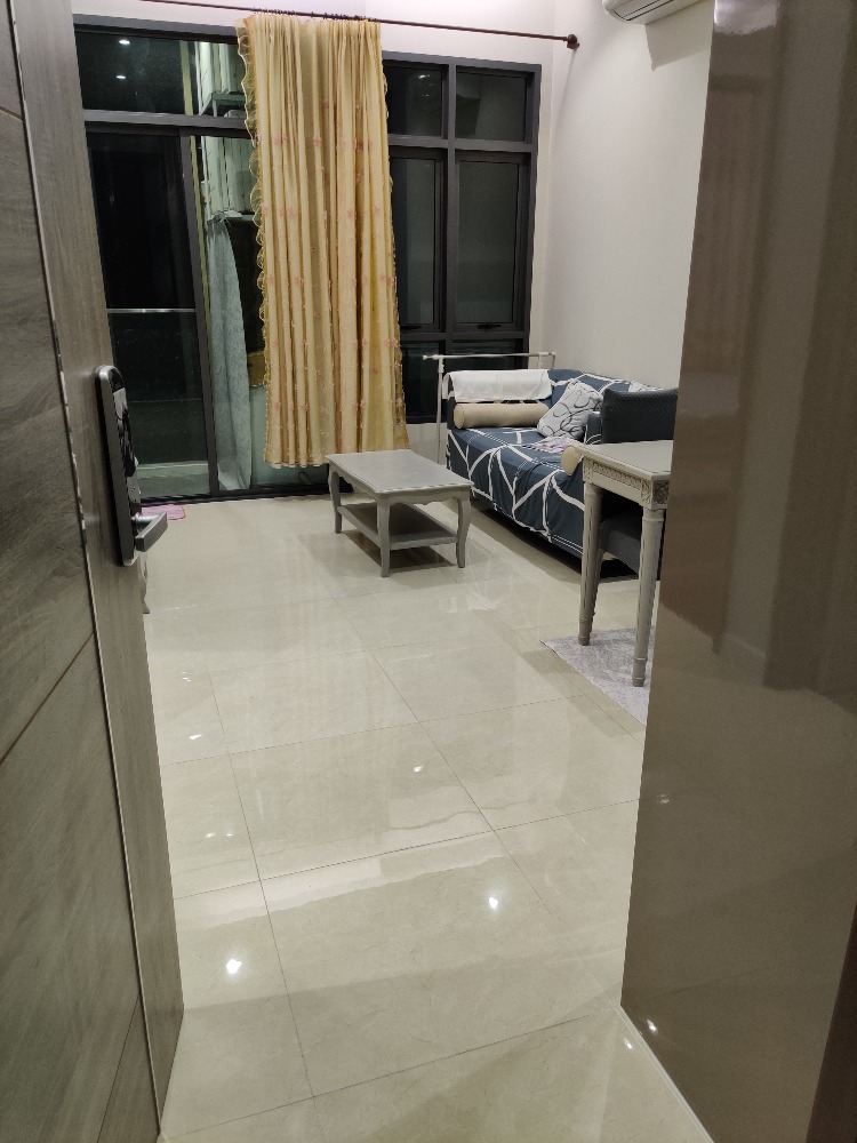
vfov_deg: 65.3
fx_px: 891
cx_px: 428
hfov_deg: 51.4
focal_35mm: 27
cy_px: 572
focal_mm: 4.75
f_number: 1.65
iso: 500
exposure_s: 1/50
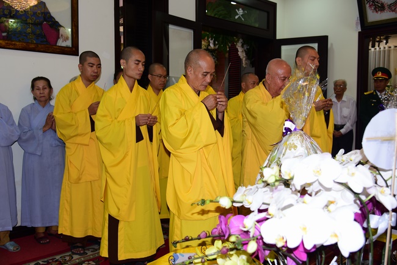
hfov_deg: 58.7
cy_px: 132
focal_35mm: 32
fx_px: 353
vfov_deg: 41.2
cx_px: 198
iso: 320
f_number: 4
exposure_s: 1/60
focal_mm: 32
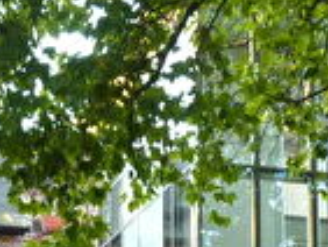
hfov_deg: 14.6
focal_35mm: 134
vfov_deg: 10.5
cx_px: 70
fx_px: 1271
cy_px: 416
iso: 160
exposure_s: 1/30
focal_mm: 4.8
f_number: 2.8
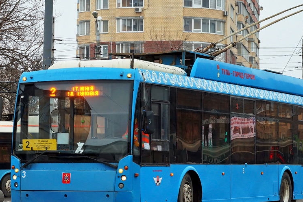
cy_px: 77
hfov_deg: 15.4
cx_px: 155
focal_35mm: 133
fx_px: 1118
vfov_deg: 10.3
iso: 400
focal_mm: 55
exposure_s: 1/100
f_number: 5.6
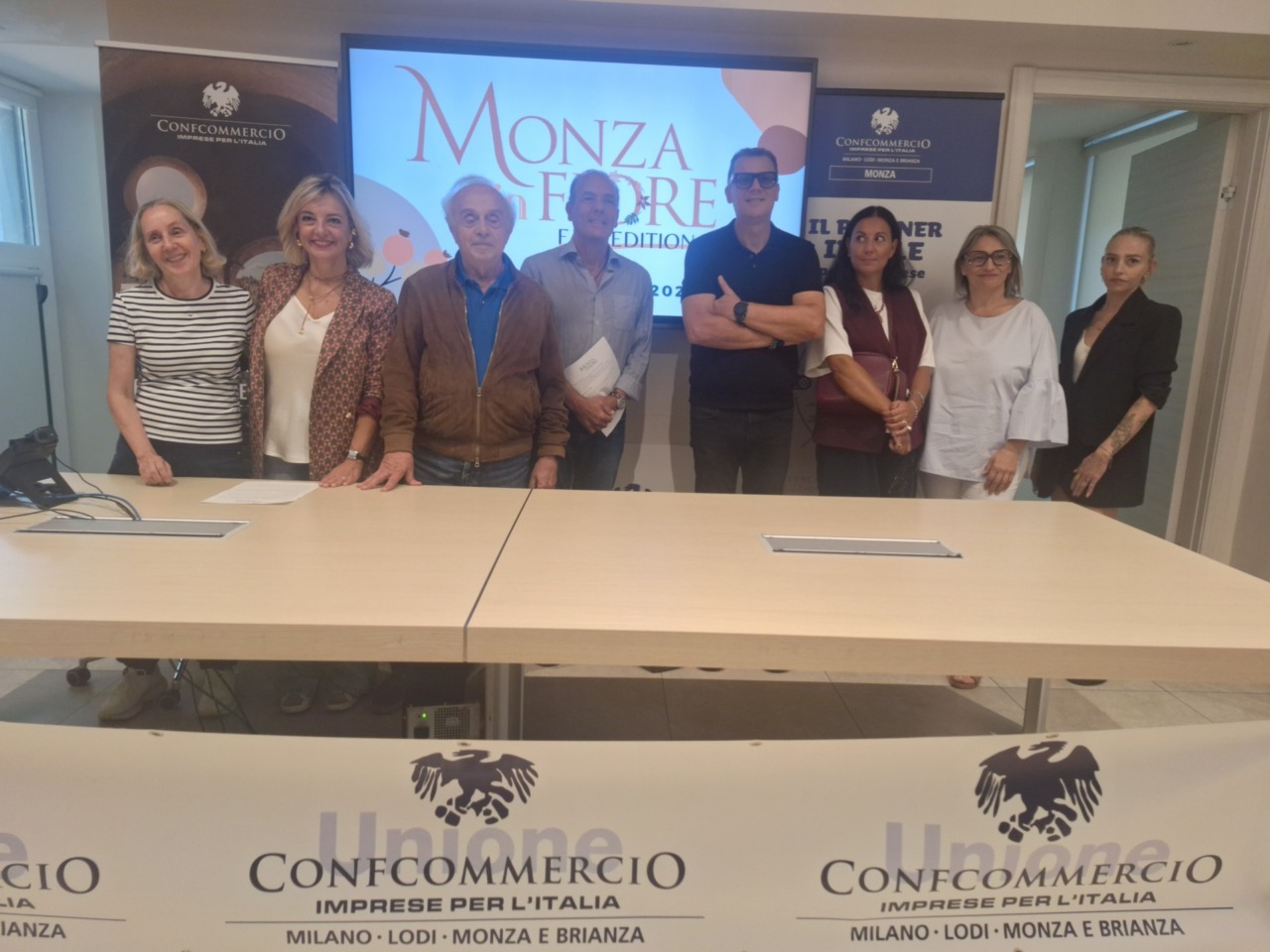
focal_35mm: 23
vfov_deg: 58.9
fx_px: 844
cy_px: 476
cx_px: 635
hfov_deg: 73.9
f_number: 1.8
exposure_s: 1/40
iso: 50
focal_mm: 5.54
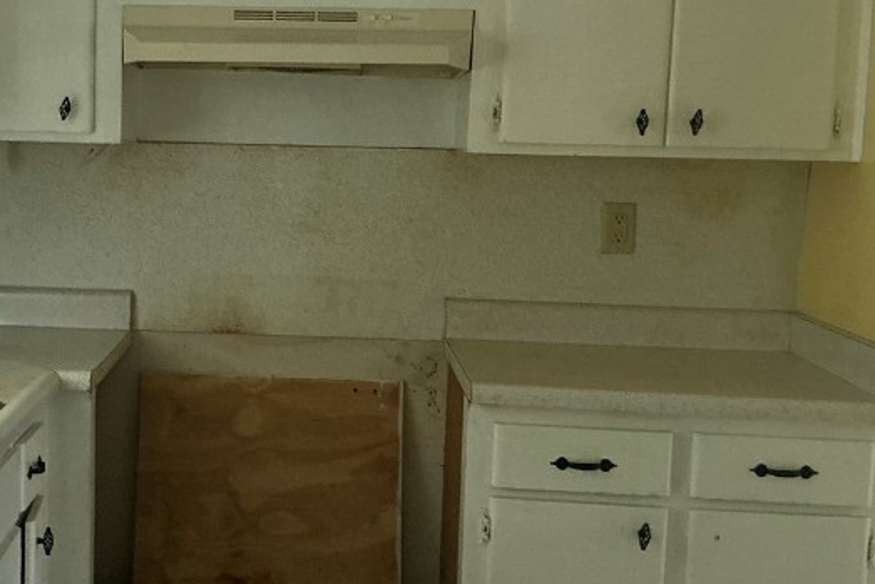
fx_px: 1386
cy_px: 268
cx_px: 186
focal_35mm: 57
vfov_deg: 23.8
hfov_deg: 34.1
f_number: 1.8
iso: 80
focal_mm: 3
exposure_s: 1/60
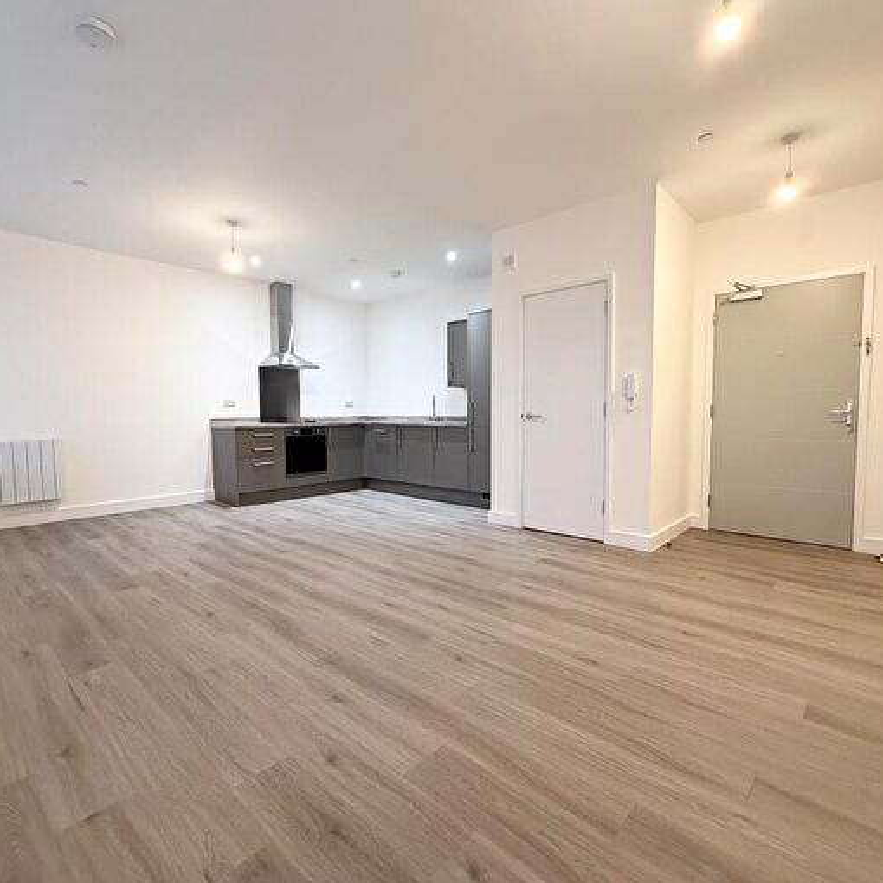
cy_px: 439
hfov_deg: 83.8
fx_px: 491
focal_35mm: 17
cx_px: 405
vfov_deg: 84.0
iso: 320
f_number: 2.2
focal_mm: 2.22
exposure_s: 1/100
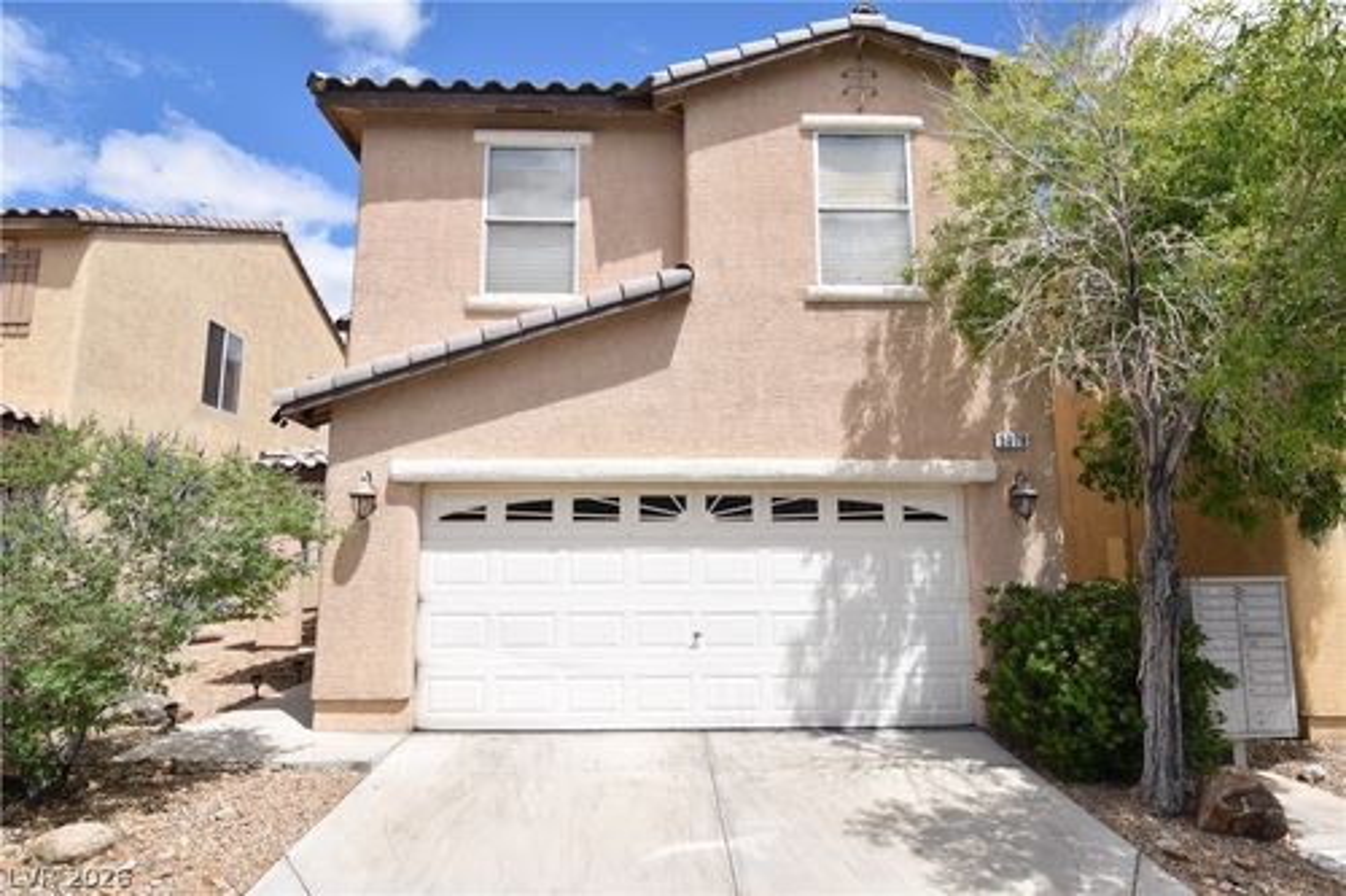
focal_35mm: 21
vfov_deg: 59.5
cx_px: 673
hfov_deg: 81.2
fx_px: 785
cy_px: 448
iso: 100
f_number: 11
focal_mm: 14
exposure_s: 1/125
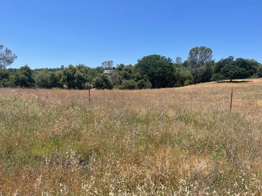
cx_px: 131
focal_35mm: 25
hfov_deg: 69.4
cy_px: 98
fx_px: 189
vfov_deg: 54.9
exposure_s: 1/2924
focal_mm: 5.1
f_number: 1.6
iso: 32
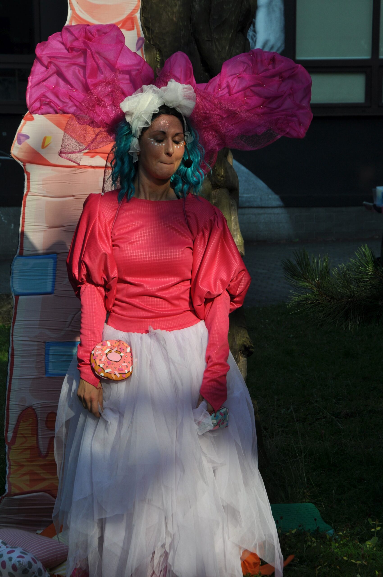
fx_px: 2160
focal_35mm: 135
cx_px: 192
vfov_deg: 15.2
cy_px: 288
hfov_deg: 10.1
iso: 200
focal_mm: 90
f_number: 11
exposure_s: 1/500
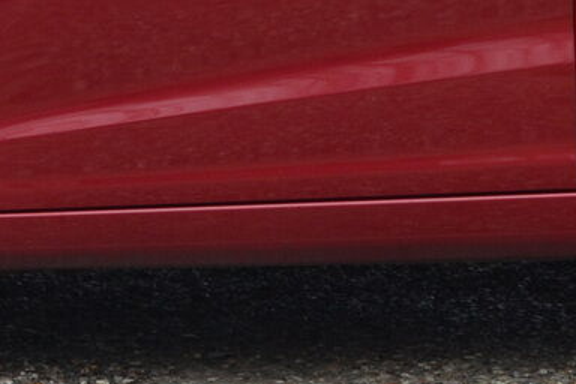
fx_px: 2640
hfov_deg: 12.4
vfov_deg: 8.2
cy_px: -98
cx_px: 396
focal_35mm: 165
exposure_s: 1/125
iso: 140
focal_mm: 22
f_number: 5.6
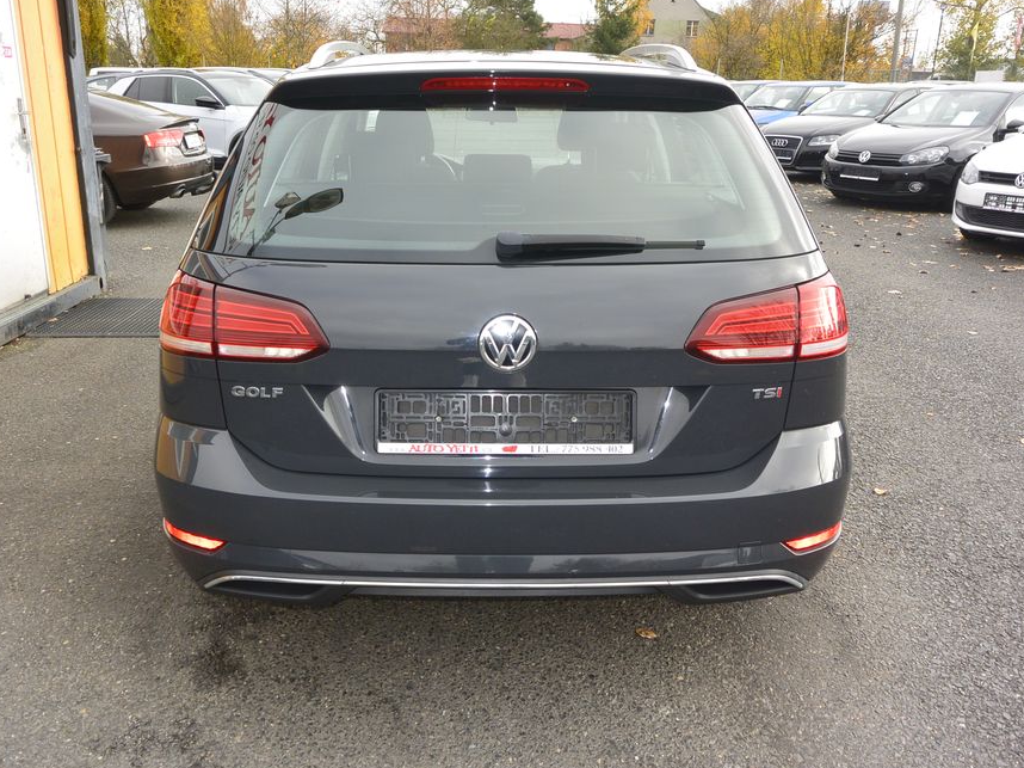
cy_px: 390
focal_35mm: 31
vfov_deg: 45.4
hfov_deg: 58.4
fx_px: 917
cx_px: 501
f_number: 4.5
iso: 160
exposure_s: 1/250
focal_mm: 10
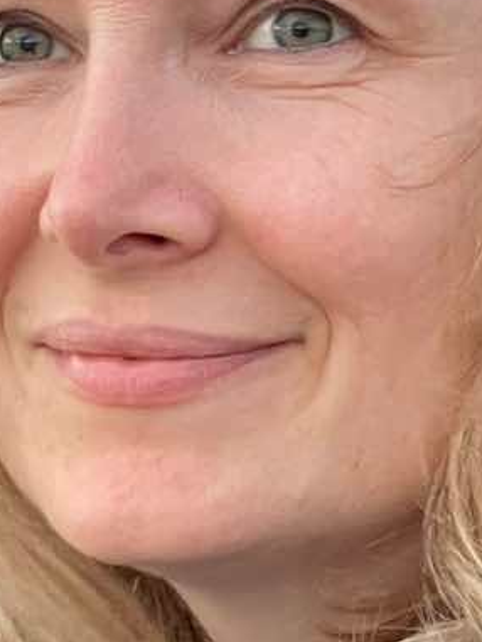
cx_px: 238
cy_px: 368
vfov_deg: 10.9
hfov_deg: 8.2
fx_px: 3377
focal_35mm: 182
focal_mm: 6
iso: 500
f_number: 2
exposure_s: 1/60
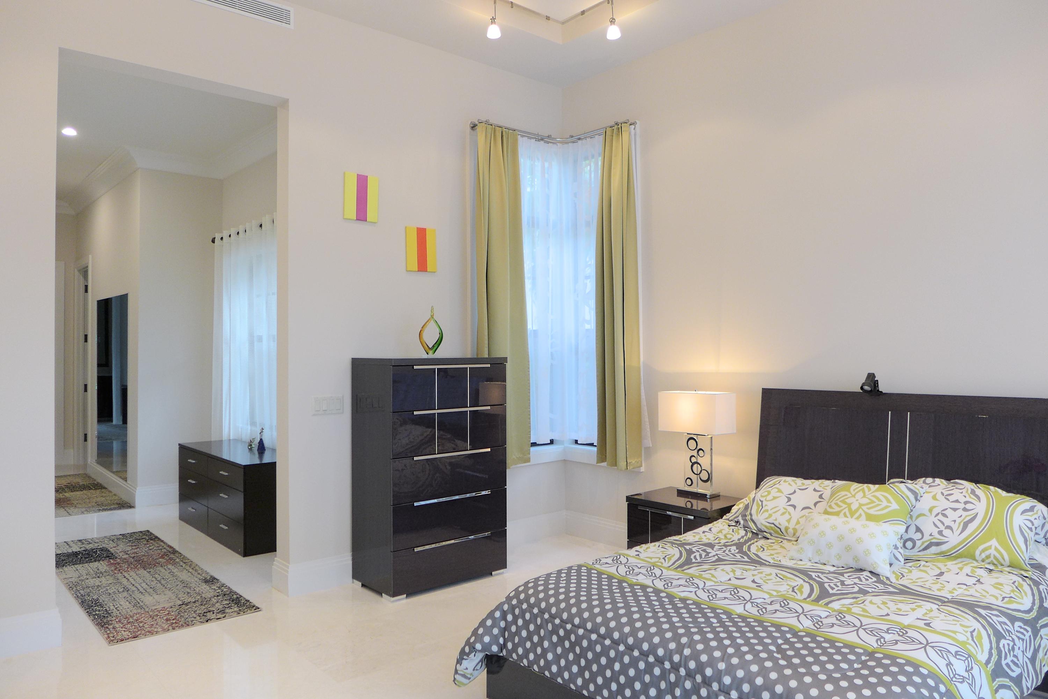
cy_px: 350
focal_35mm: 24
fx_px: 699
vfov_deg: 53.2
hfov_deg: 73.7
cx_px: 524
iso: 100
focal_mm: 4.7
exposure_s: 1/60
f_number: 1.4
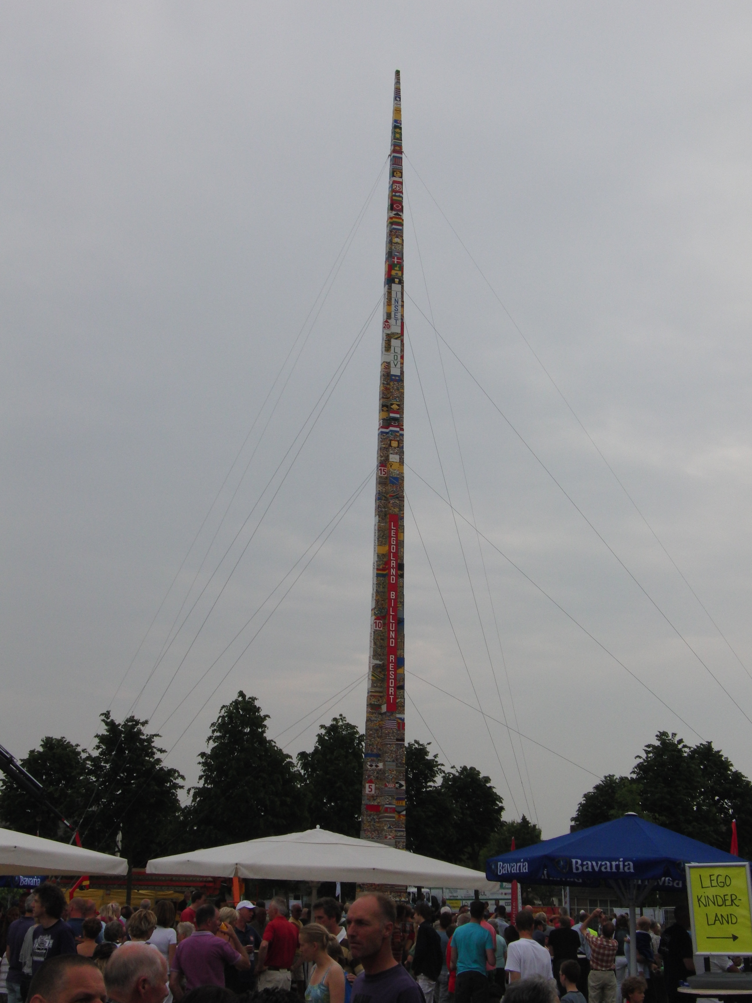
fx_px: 1419
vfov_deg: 38.9
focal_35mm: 49
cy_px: 502
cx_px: 376
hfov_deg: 29.7
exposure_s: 1/500
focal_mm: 8.7
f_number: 5.2
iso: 100
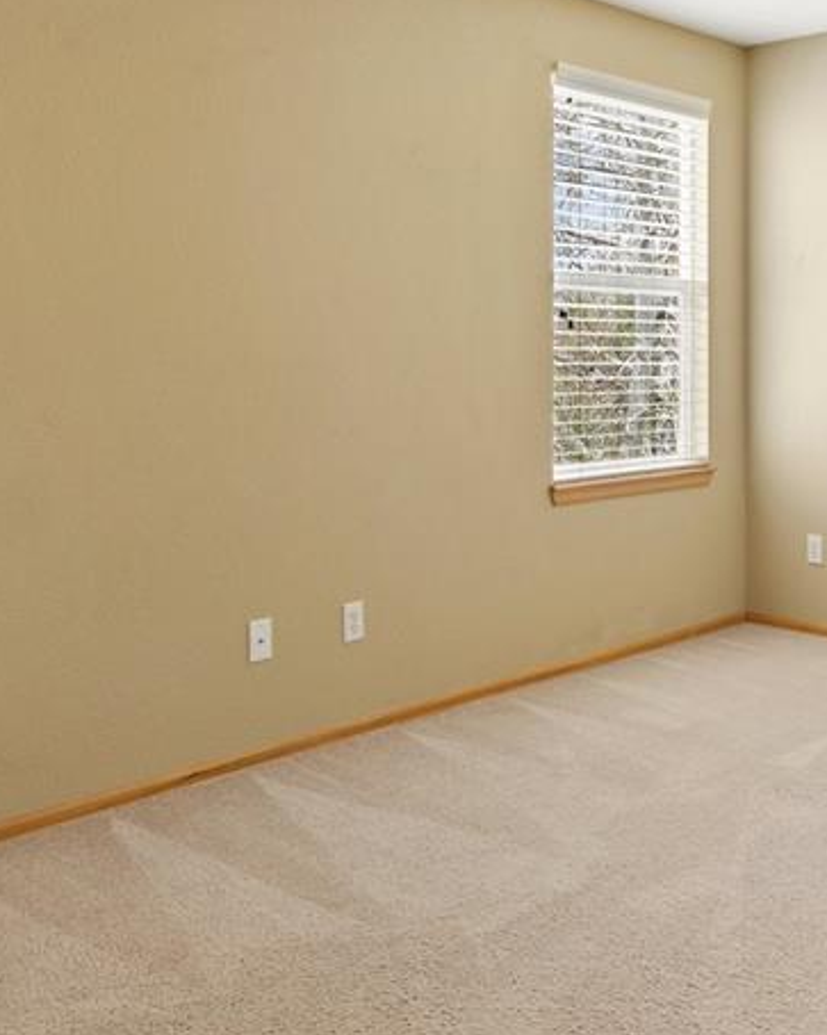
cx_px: 645
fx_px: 1102
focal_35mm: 36
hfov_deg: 39.7
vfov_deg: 49.2
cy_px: 326
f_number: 8
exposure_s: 1/2.5
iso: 100
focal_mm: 17
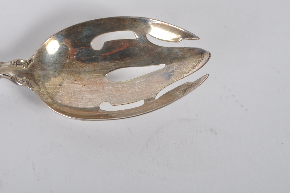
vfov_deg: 19.1
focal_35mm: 71
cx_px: 112
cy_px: 73
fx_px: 571
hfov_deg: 28.4
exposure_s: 1/125
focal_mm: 38
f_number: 9
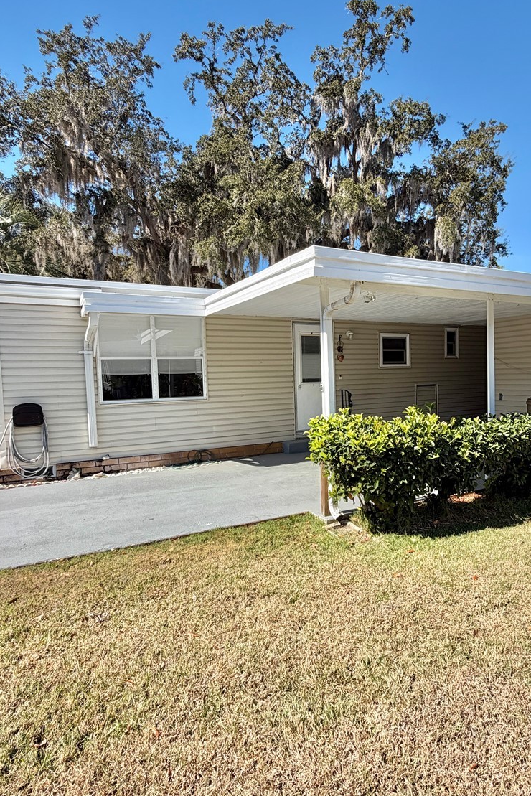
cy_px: 403
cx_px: 315
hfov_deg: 59.1
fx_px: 464
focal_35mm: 21
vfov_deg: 81.2
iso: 32
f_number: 2.2
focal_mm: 2.22
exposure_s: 1/770
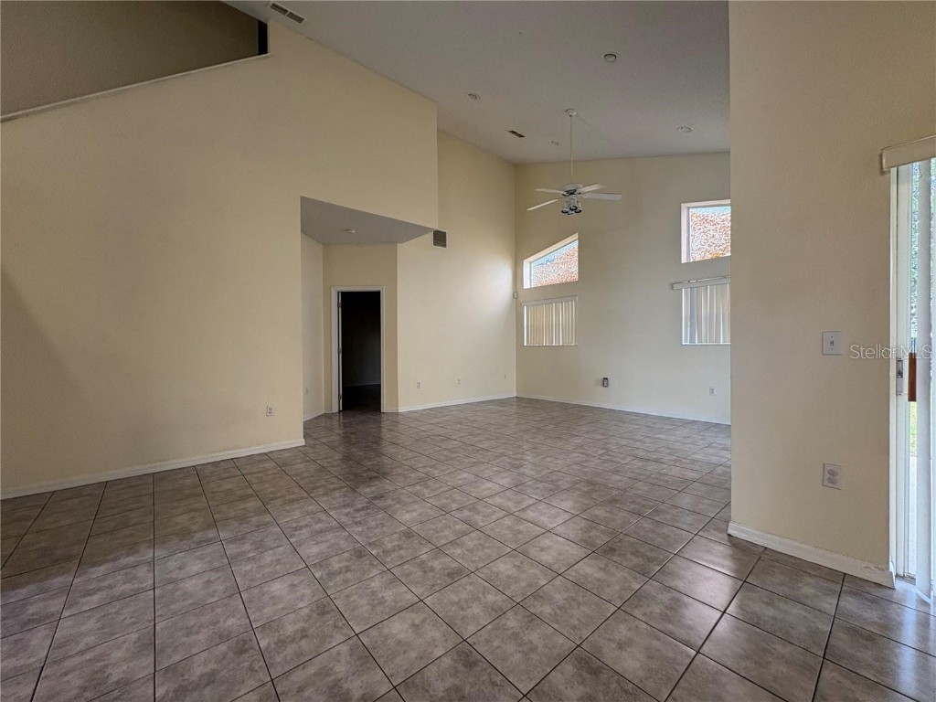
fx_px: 379
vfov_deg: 85.7
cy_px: 351
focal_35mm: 14
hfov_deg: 102.1
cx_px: 468
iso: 160
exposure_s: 1/60
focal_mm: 2.22
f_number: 2.2
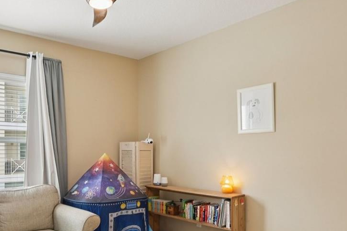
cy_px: 146
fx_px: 299
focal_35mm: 31
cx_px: 99
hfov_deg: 58.1
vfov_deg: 41.9
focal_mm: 14
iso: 400
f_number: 8
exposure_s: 1/30
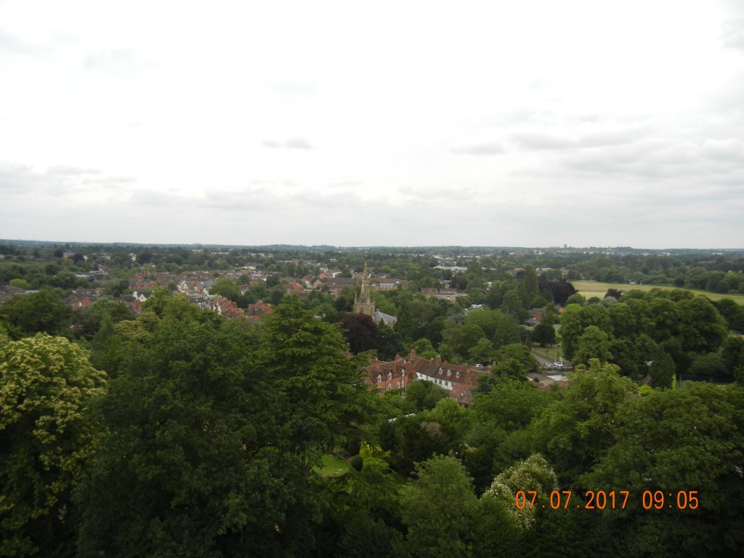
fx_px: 645
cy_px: 279
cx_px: 372
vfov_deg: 46.8
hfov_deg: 60.0
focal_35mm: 30
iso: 160
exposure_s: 1/747
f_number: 3.5
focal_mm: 5.4
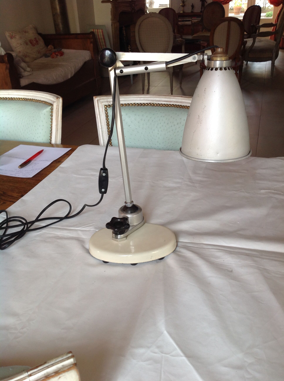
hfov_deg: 40.6
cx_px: 142
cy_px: 190
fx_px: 384
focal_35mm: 35
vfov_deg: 52.7
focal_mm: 4.28
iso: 64
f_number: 2.4
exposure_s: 1/40
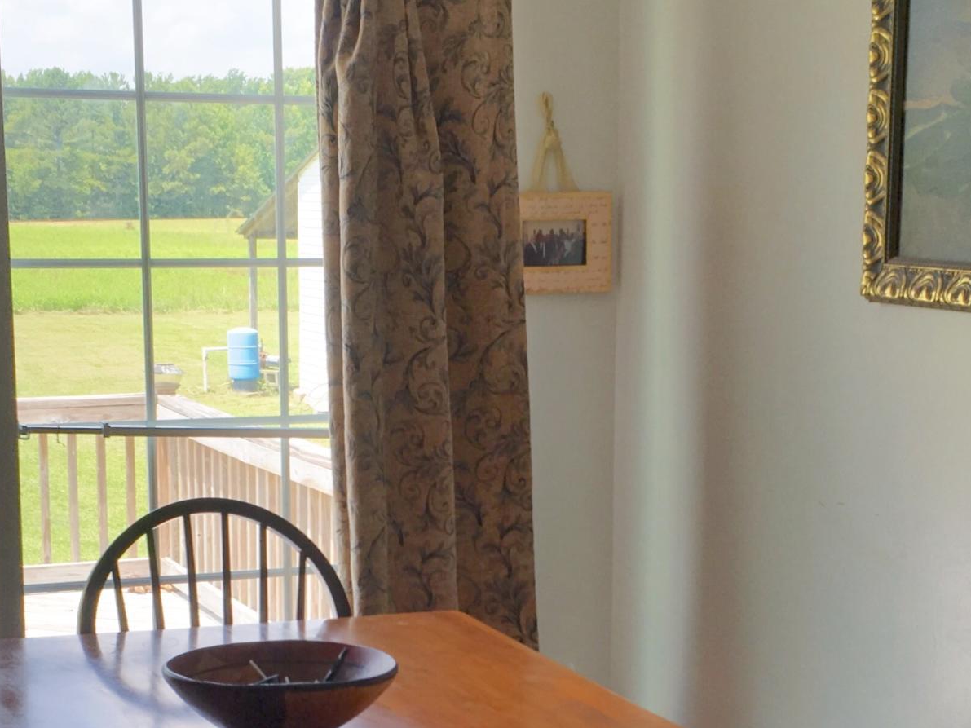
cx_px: 523
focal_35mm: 73
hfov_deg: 26.7
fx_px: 2047
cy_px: 641
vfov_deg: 19.8
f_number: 2.2
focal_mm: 4.15
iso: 25
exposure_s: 1/754
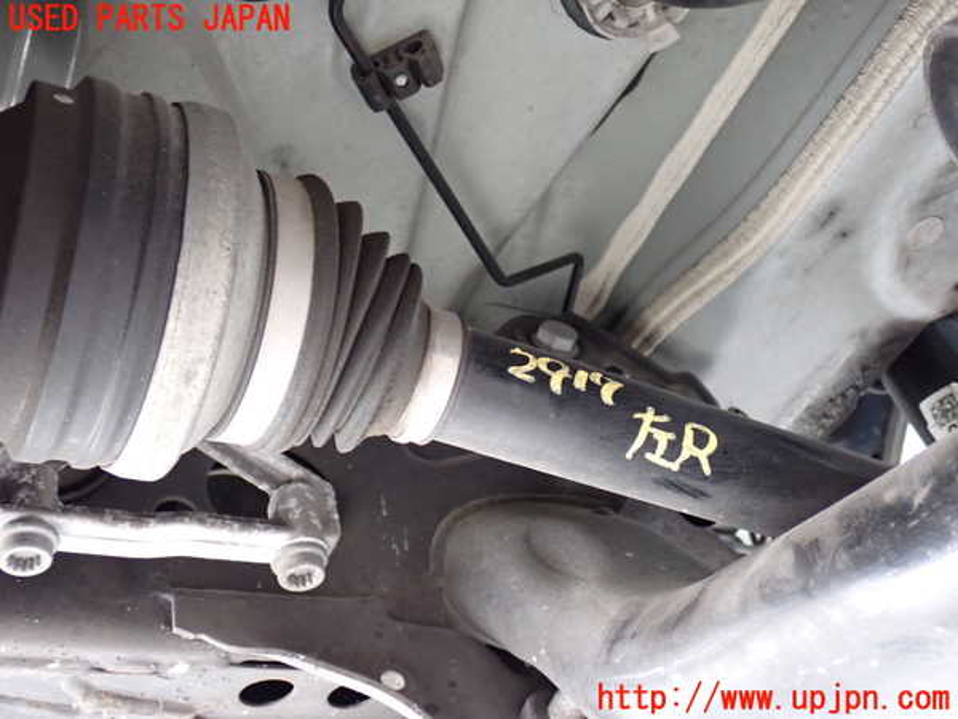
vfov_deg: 35.1
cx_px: 479
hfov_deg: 45.8
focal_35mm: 41
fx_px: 1135
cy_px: 360
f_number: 2.8
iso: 800
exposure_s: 1/30
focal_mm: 7.31
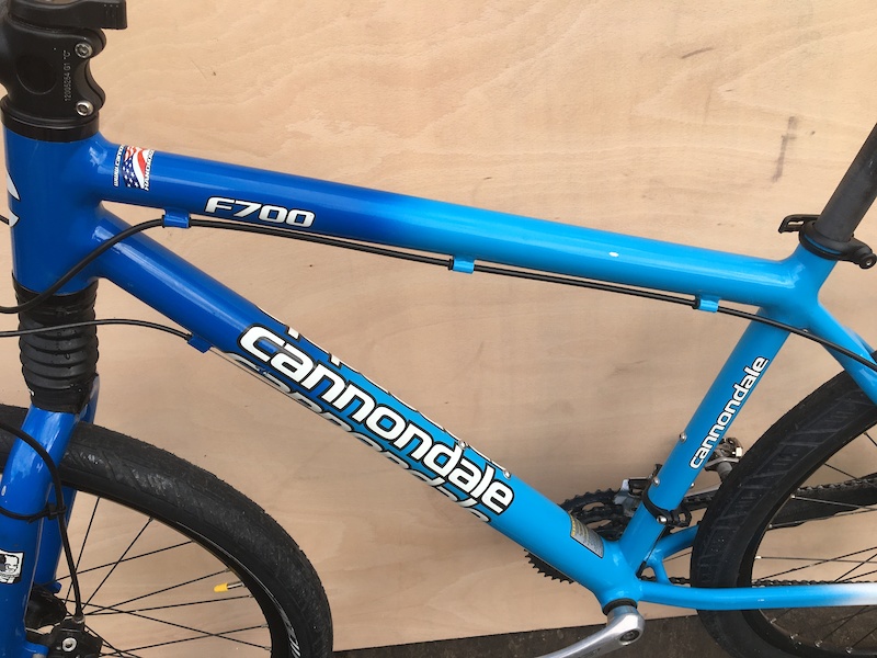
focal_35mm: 29
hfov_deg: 61.7
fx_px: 735
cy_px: 329
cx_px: 438
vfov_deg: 48.2
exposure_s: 1/256
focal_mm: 4.15
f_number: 2.2
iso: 25
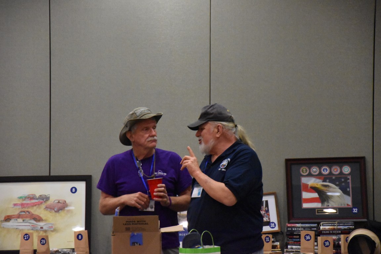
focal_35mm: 147
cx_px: 190
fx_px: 1556
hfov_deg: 14.0
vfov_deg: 9.3
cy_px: 127
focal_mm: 98
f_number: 5.6
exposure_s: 1/125
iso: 9000
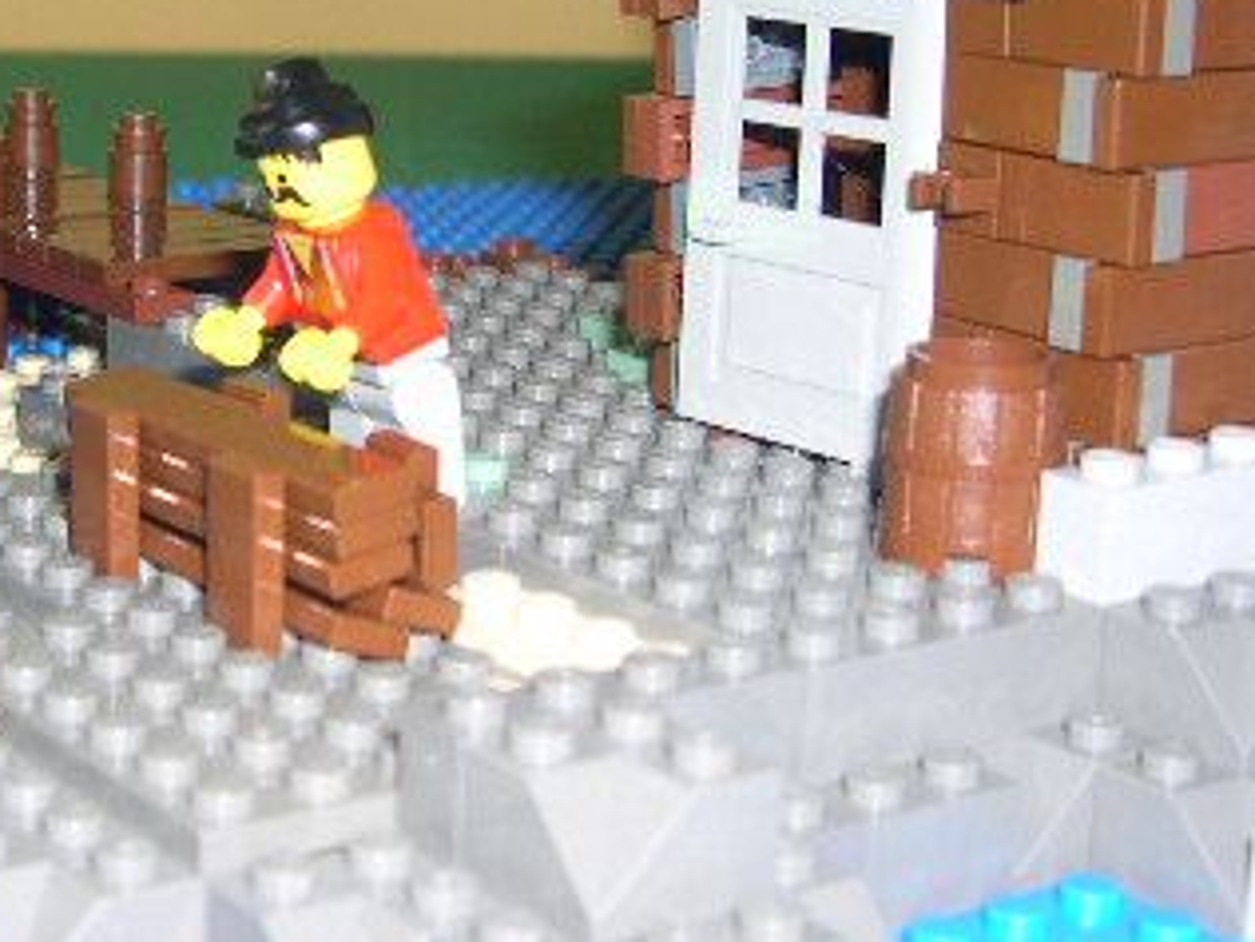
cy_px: 290
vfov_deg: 19.1
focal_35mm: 77
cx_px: 203
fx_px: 2792
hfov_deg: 24.8
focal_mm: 8
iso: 100
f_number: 2.8
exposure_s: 1/60
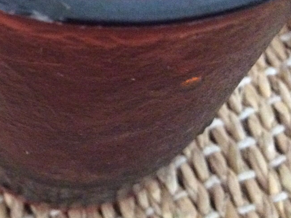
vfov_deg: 22.5
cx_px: 24
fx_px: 537
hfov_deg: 29.0
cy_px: 38
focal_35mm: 64
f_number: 2.4
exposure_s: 1/17
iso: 640
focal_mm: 3.3
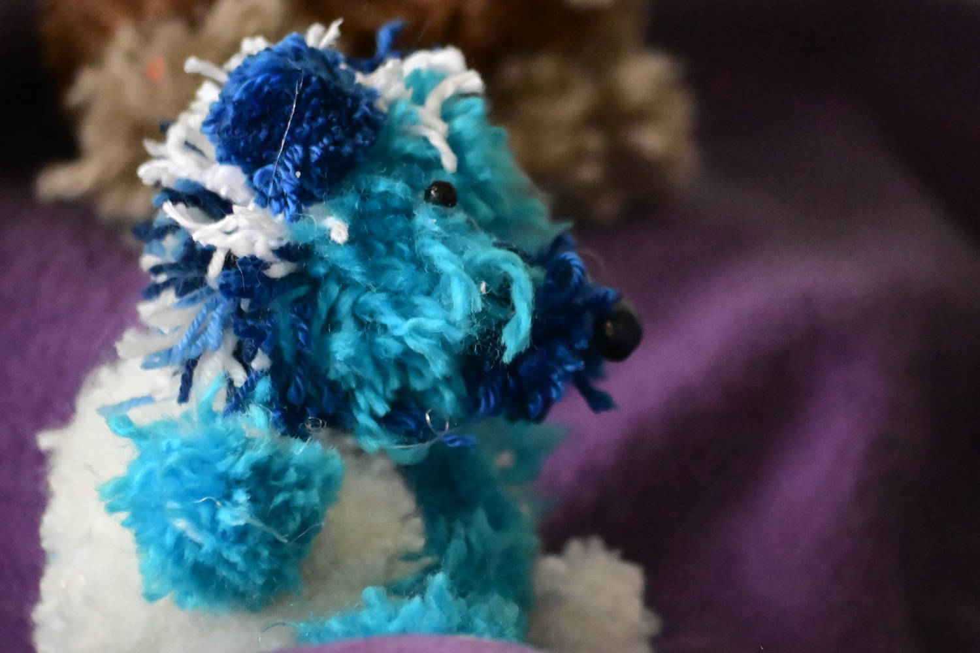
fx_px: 12249
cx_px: 490
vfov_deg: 3.1
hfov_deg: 4.6
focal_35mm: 450
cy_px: 326
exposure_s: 1/500
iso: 22800
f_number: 5.6
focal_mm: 300
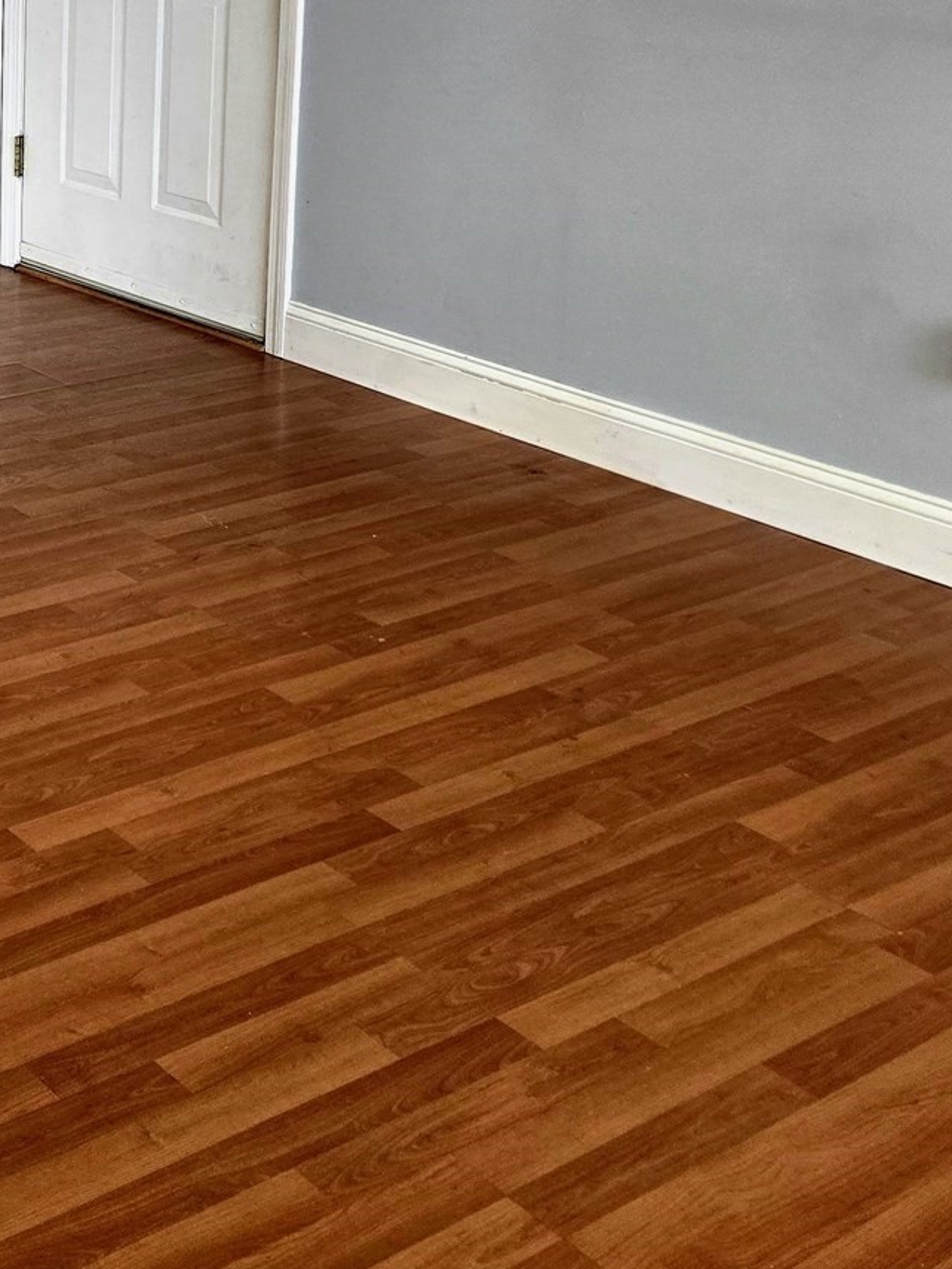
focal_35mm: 55
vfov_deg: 33.4
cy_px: 166
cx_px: -80
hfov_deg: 24.8
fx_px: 2017
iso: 200
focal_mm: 6.3
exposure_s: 1/52.9
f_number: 1.7
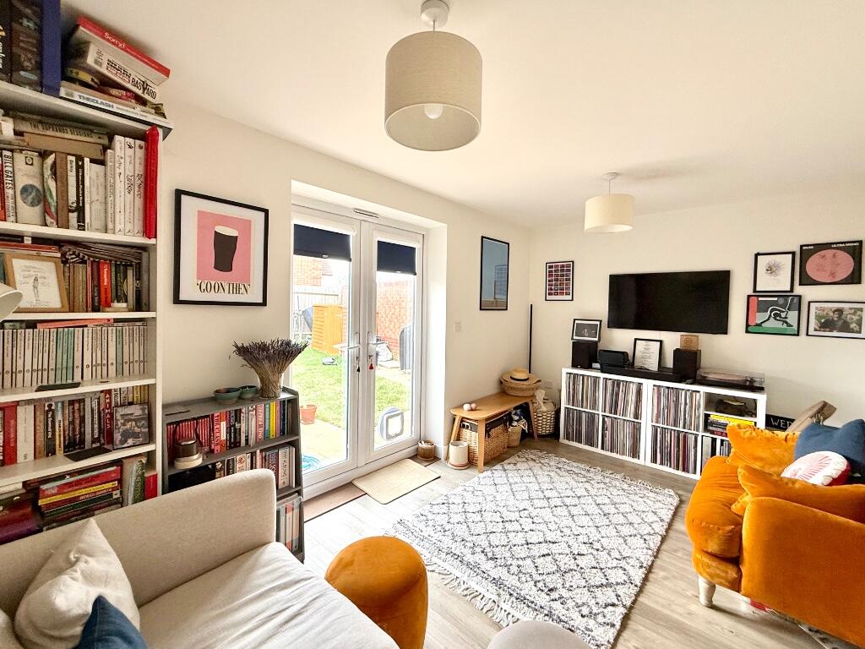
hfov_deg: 102.1
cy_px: 324
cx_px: 432
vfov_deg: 85.7
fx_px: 350
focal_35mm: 14
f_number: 2.2
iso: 80
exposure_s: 1/99
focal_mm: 2.22
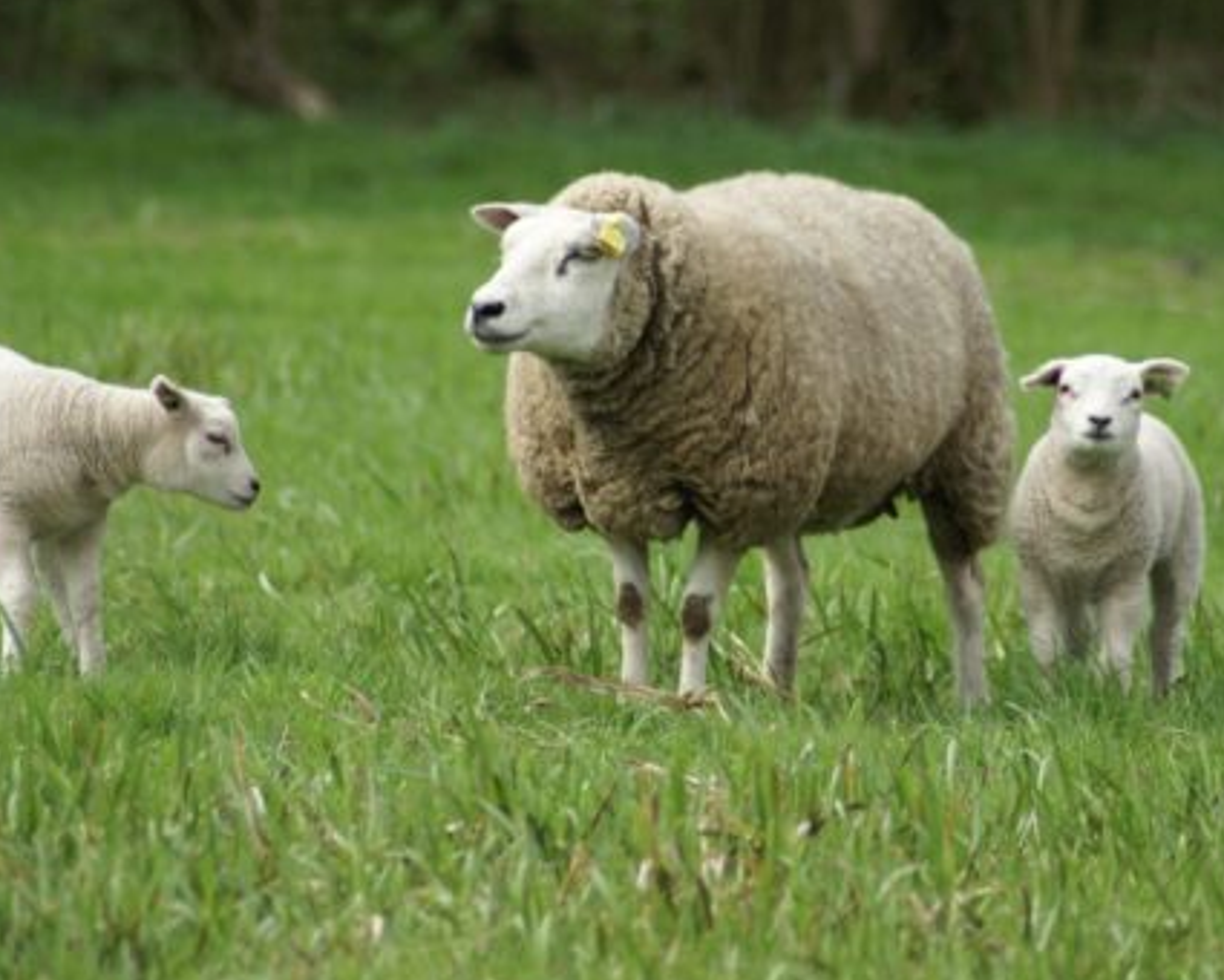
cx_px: 740
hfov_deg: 4.2
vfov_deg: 3.4
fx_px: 16591
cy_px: 470
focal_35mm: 458
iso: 100
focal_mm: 230
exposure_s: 1/400
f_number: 5
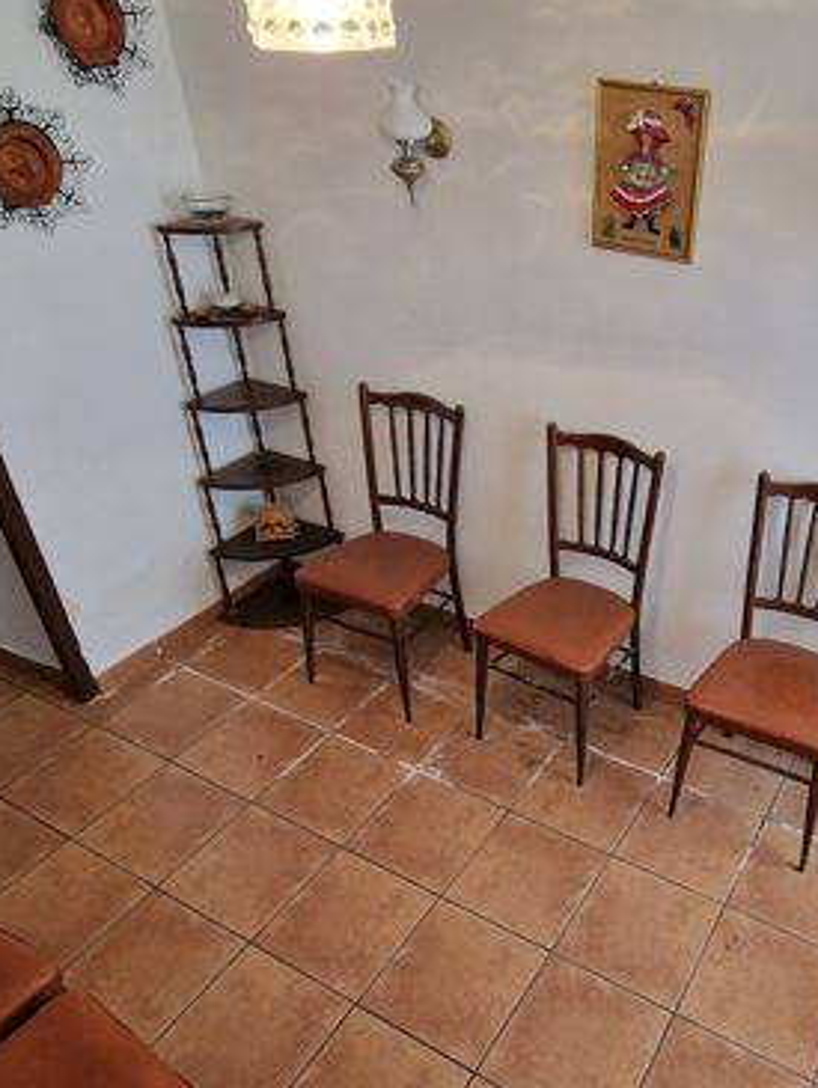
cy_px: 612
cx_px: 608
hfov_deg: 52.6
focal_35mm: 25
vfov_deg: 69.1
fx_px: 787
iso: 125
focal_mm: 2.2
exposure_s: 1/50
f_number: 2.2
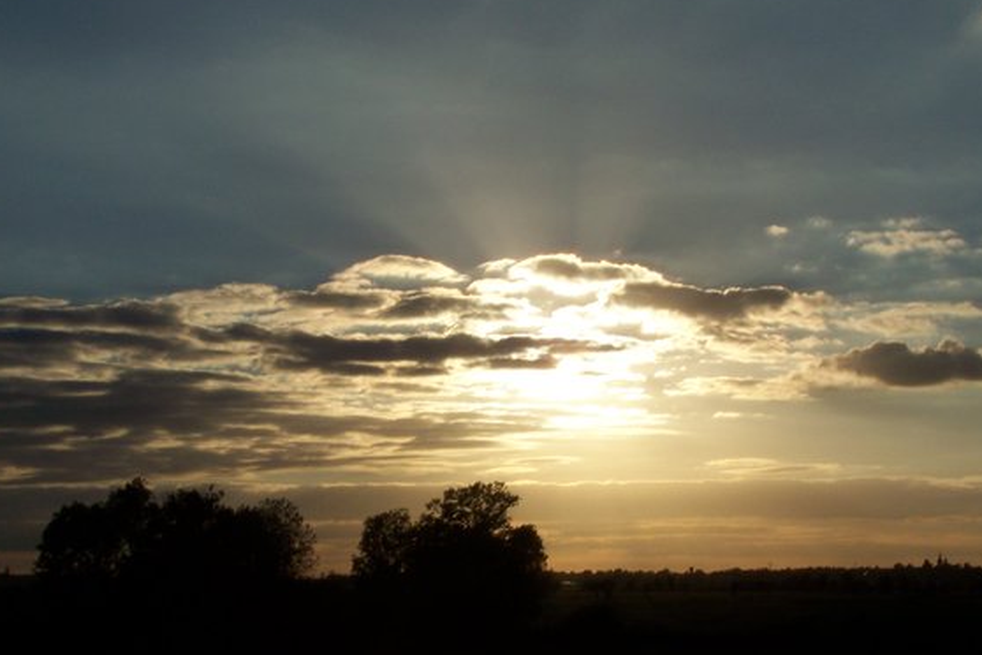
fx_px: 1991
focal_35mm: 73
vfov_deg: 18.6
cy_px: 445
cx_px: 514
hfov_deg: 27.7
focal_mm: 8.1
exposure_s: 1/640
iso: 64
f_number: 8
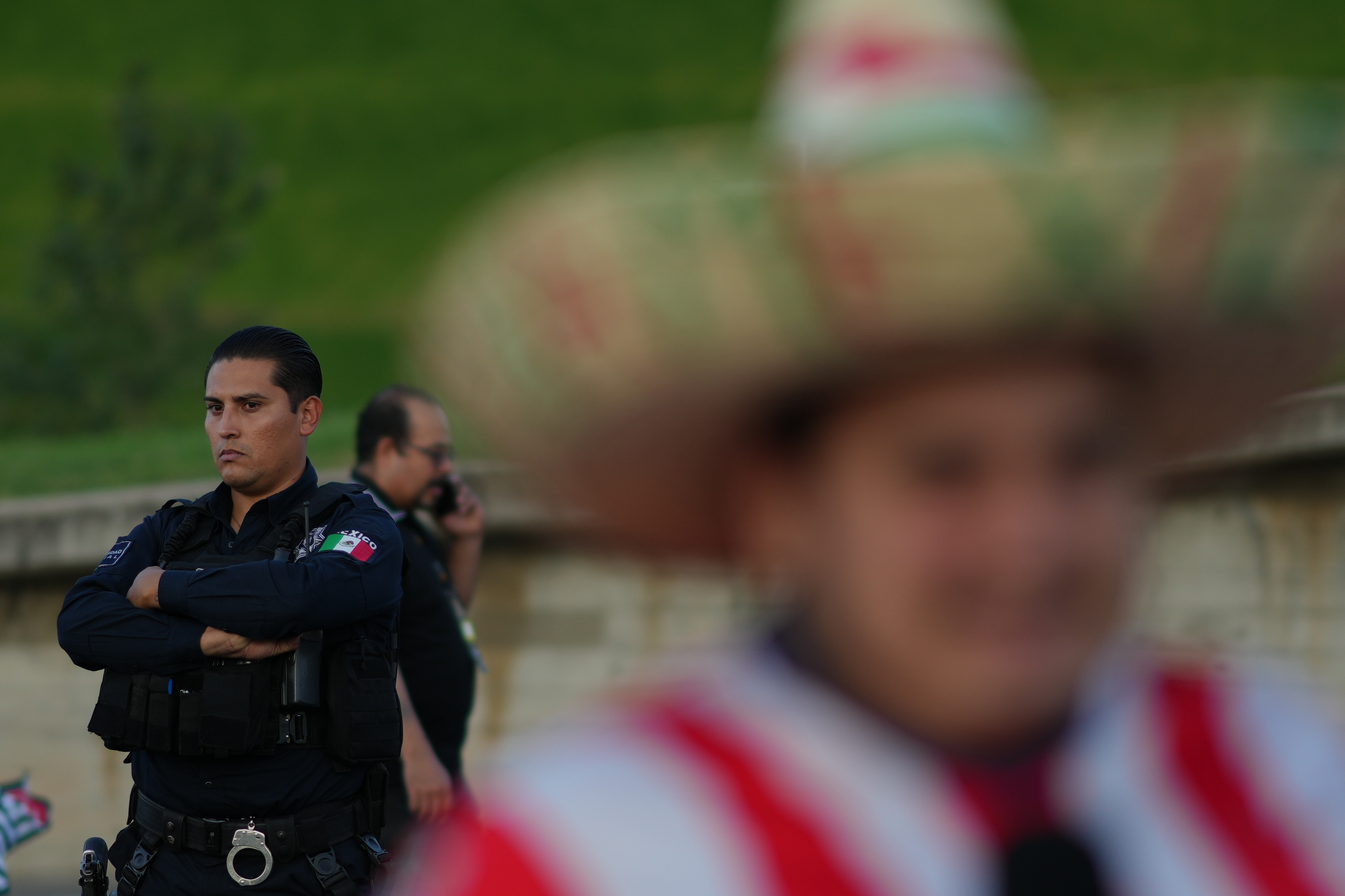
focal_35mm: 184
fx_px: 6874
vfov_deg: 7.5
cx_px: 695
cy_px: 527
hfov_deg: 11.2
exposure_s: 1/1000
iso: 80
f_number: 1.4
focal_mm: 85
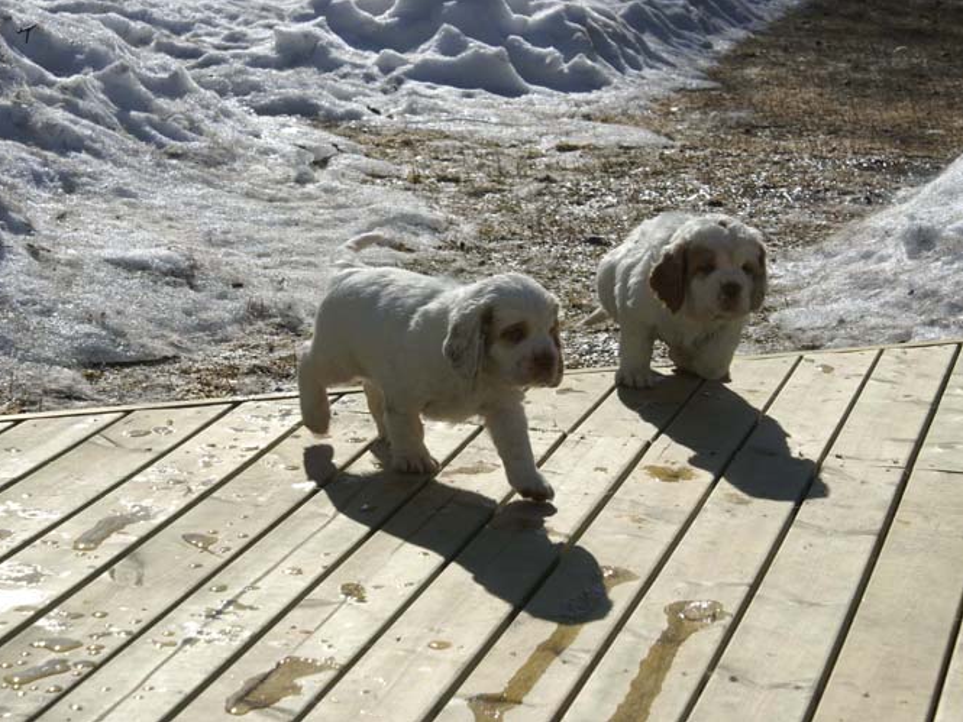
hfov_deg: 17.3
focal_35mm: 114
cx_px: 533
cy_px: 360
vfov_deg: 13.0
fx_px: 3172
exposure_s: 1/160
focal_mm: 70
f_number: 13
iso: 100
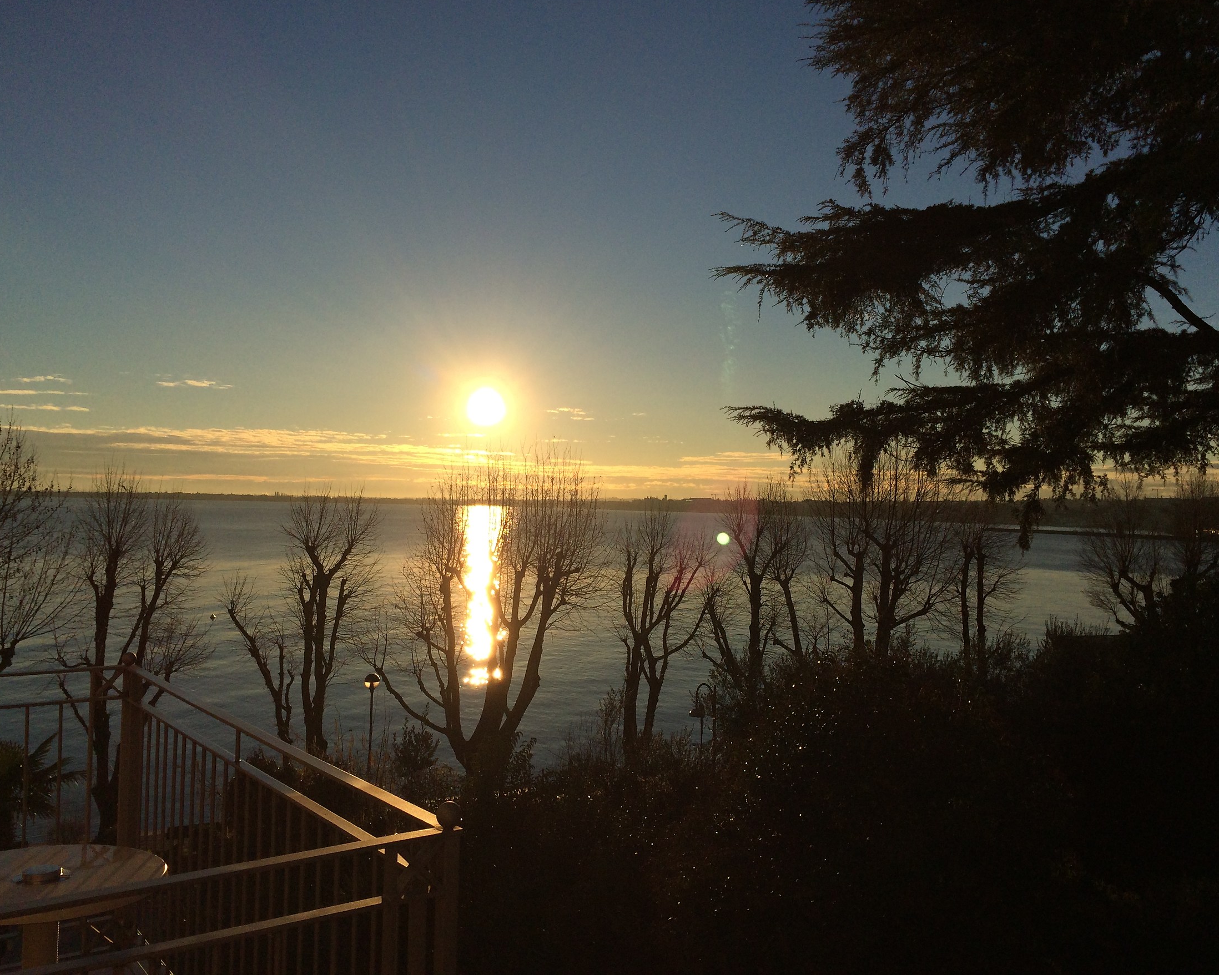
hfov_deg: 55.7
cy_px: 476
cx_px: 607
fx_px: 1155
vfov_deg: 45.8
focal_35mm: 32
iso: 40
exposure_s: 1/10309
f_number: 2.2
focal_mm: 4.12
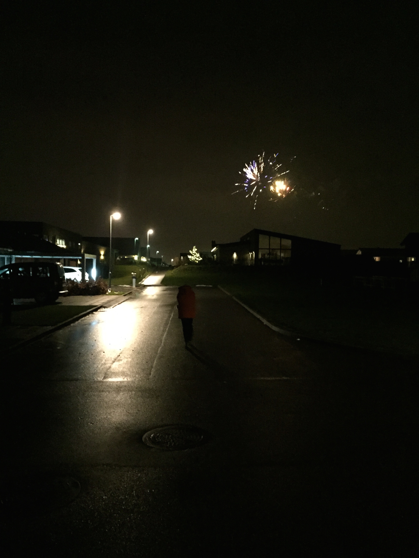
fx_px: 468
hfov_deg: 48.2
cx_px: 210
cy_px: 279
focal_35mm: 29
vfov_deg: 61.7
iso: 1600
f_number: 2.2
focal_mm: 4.15
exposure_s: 1/15
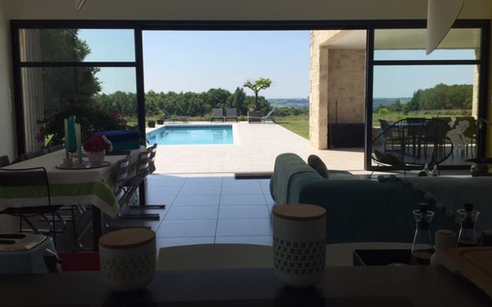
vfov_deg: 40.6
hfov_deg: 61.2
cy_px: 137
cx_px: 248
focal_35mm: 31
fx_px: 416
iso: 32
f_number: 2.2
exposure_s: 1/2198
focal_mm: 4.15
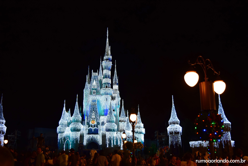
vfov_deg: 34.2
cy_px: 83
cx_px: 124
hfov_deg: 49.5
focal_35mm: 39
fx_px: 269
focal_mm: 26
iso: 900
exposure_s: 1/40
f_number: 4
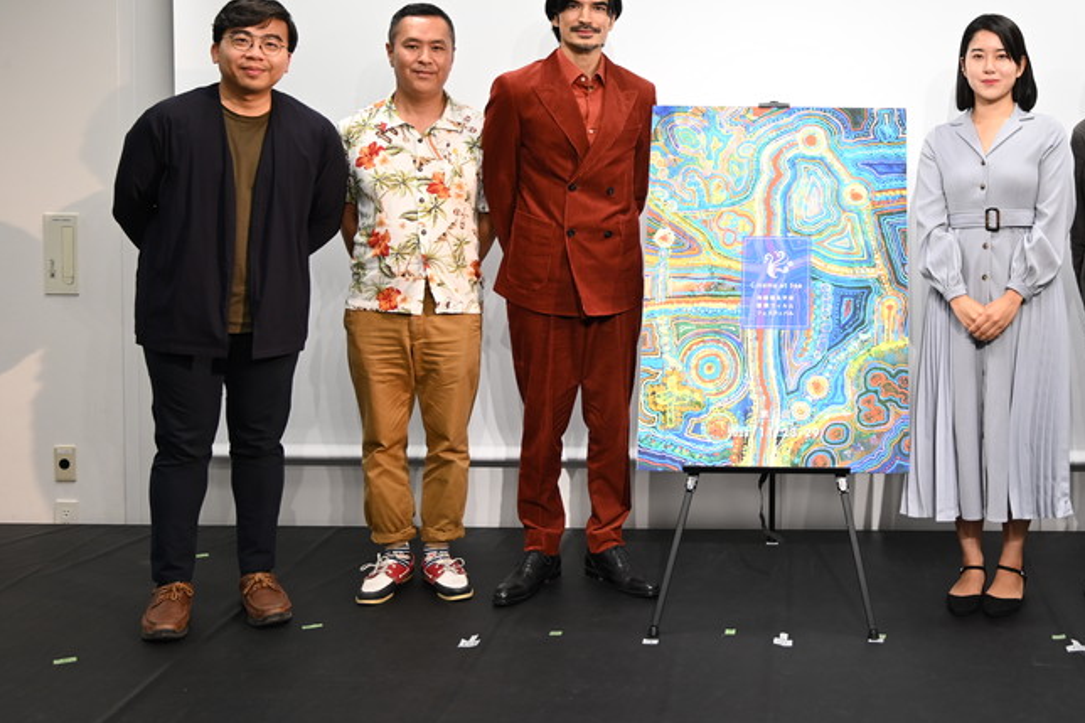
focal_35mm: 46
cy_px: 181
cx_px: 814
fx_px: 1379
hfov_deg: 41.7
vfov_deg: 28.9
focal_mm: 29.5
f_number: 4
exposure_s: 1/80
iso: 800
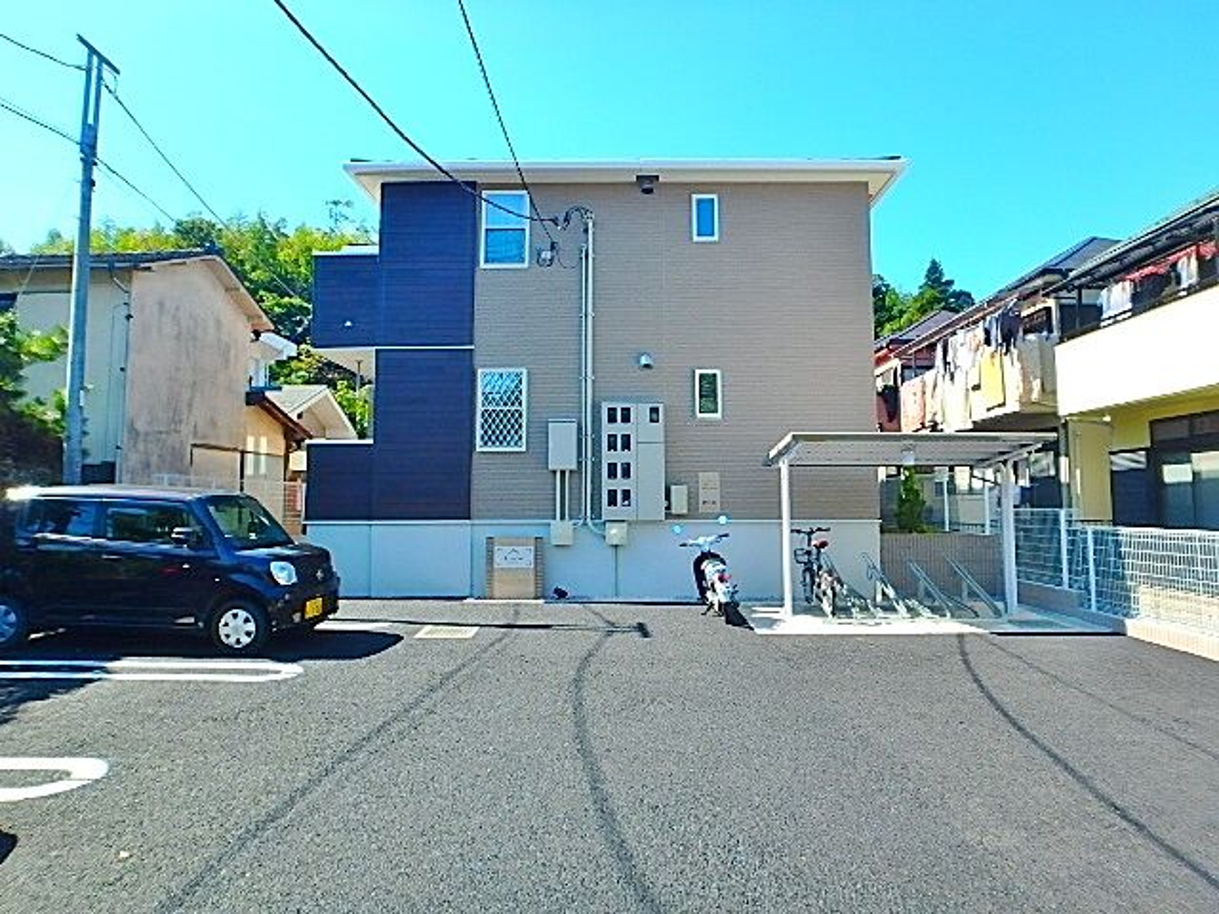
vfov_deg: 63.4
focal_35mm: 21
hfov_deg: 79.0
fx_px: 740
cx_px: 610
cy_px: 457
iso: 125
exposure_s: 1/500
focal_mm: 3.7
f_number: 3.5
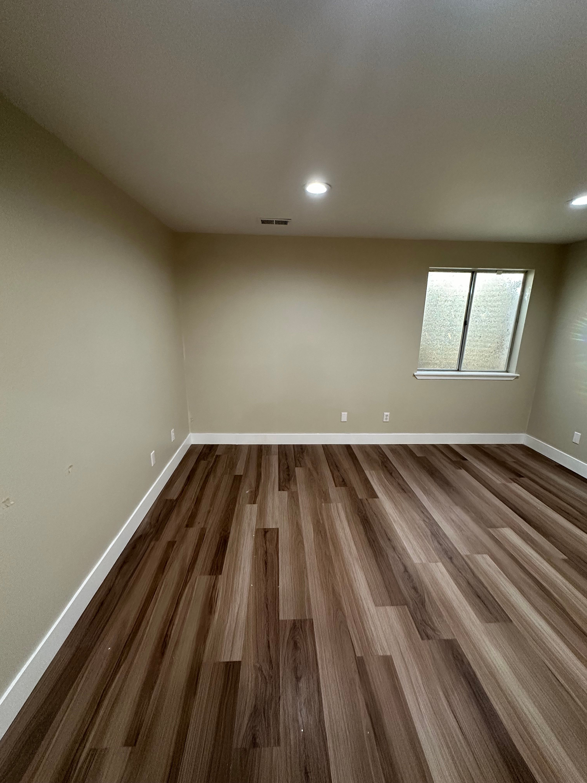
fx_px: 317
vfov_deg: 102.1
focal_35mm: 14
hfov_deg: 85.7
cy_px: 392
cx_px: 294
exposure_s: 1/60
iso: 500
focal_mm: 2.22
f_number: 2.2
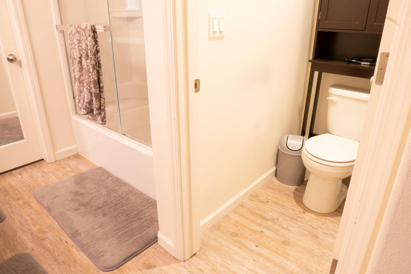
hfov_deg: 73.7
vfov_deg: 53.1
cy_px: 137
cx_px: 206
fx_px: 274
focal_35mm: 24
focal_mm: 16
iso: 125
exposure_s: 1
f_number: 16
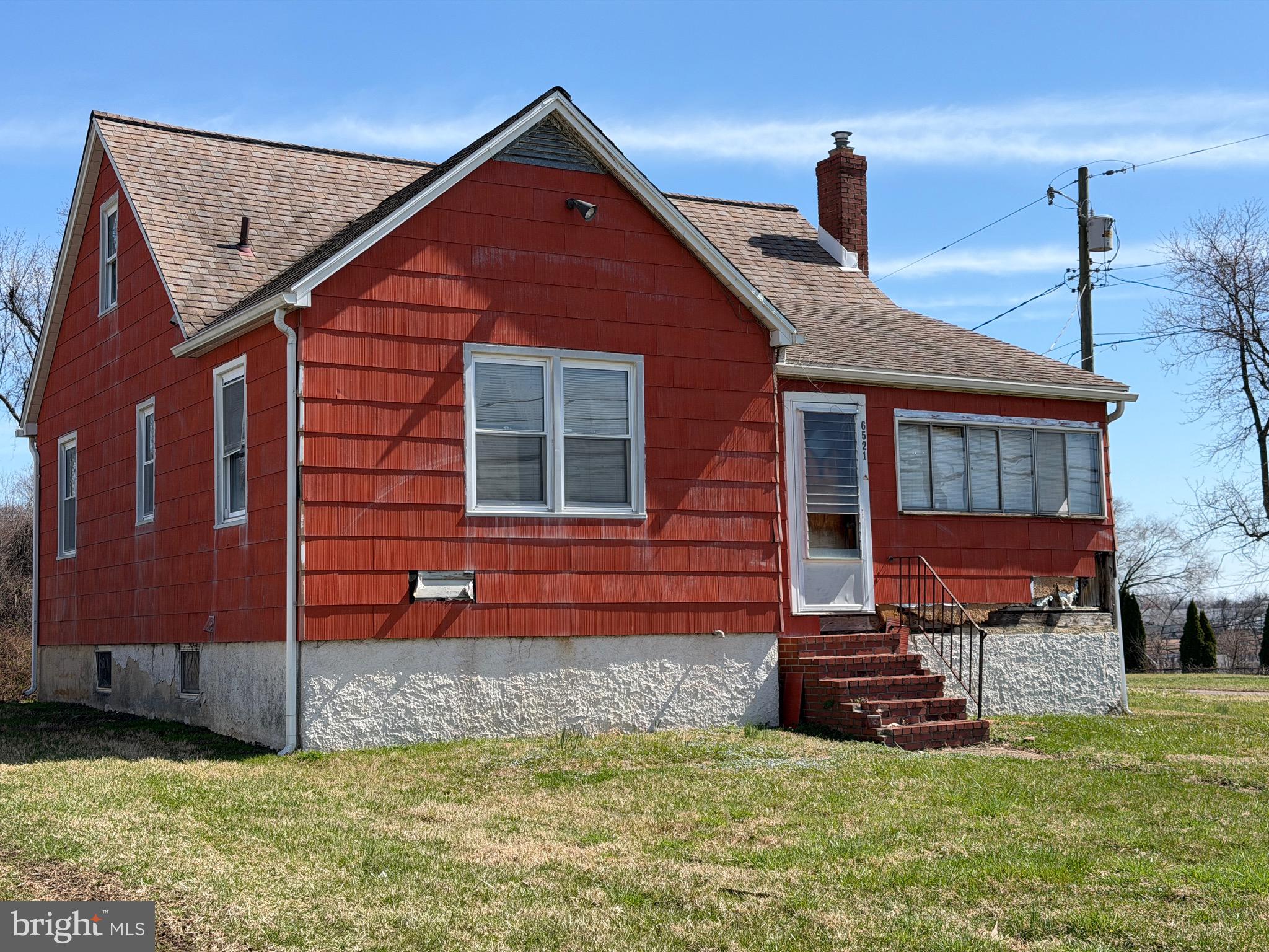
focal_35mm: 48
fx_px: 1760
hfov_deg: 39.7
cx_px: 634
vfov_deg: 30.3
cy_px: 476
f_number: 1.78
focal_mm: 6.76
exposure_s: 1/3704
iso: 64
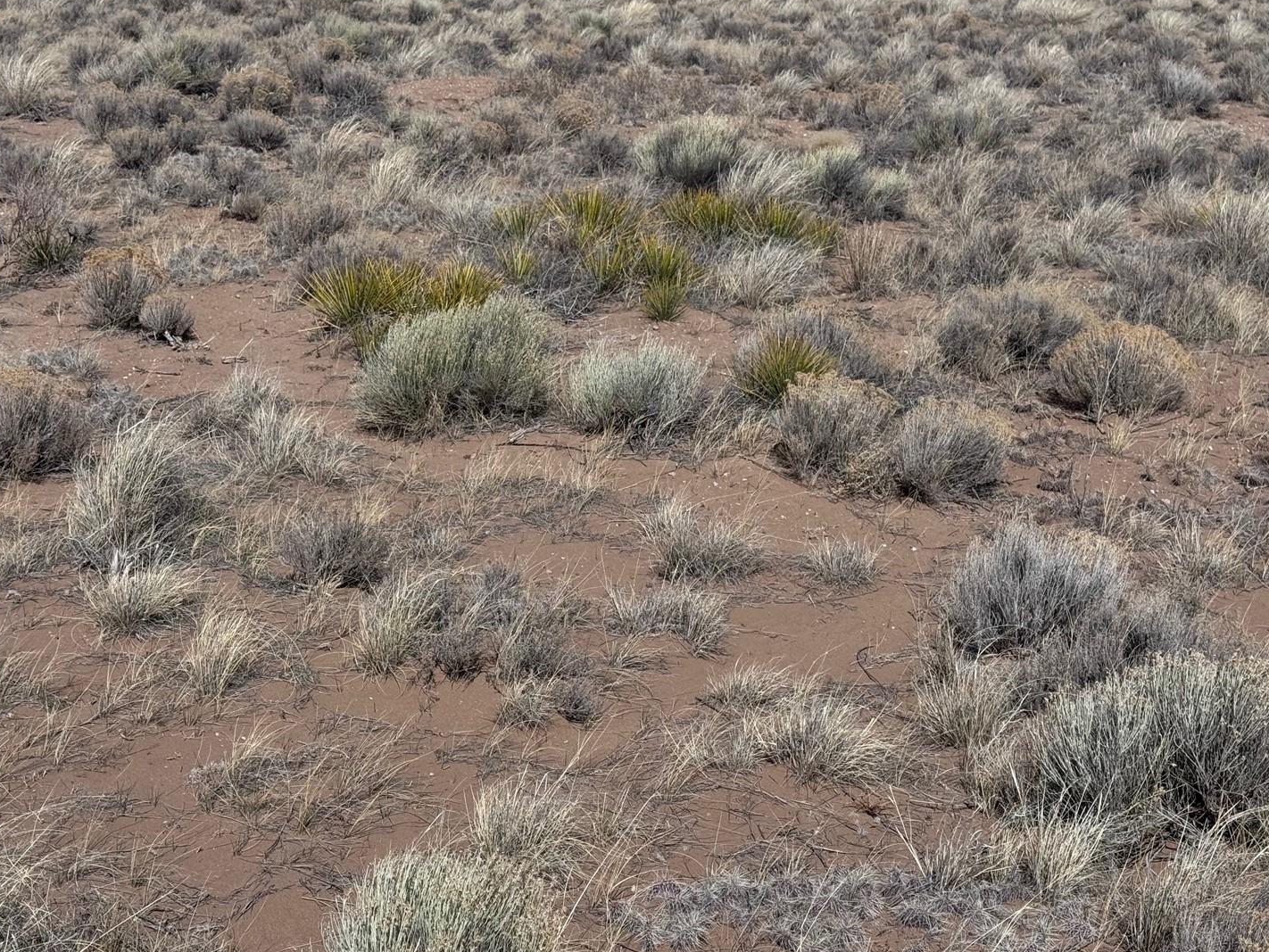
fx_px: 1980
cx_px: 618
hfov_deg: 35.5
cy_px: 481
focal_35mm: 54
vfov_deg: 27.0
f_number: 1.78
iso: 64
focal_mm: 6.76
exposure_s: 1/9009
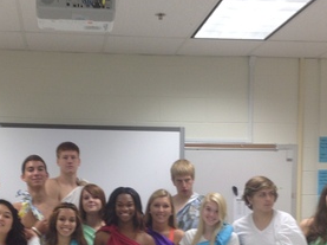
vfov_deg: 17.7
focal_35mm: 81
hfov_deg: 24.1
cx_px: 148
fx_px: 764
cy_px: 254
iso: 64
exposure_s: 1/30
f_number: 2.4
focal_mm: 4.28
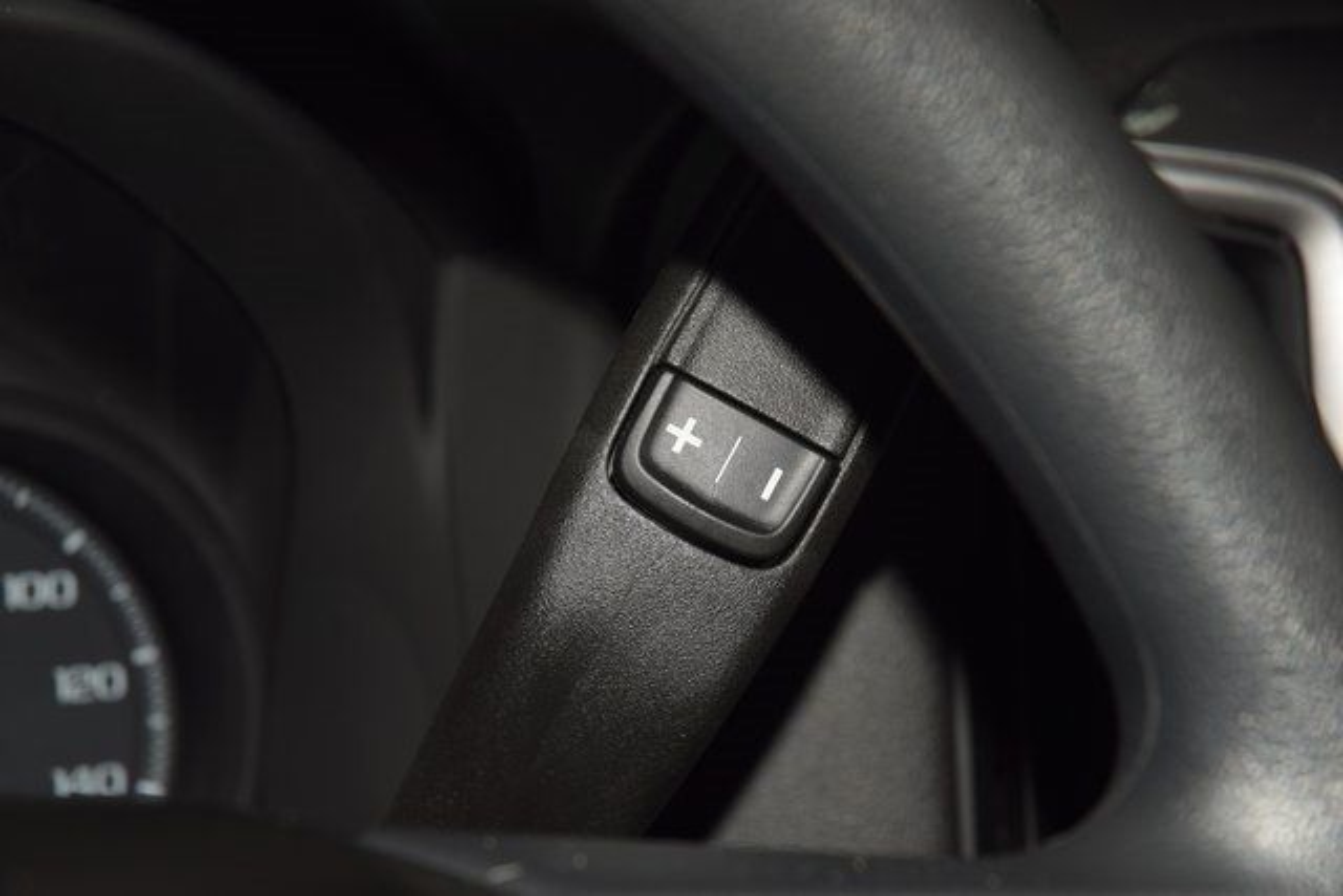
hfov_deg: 19.5
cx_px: 672
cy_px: 448
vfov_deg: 13.0
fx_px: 3918
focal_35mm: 105
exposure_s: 1/125
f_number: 8
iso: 100
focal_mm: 70
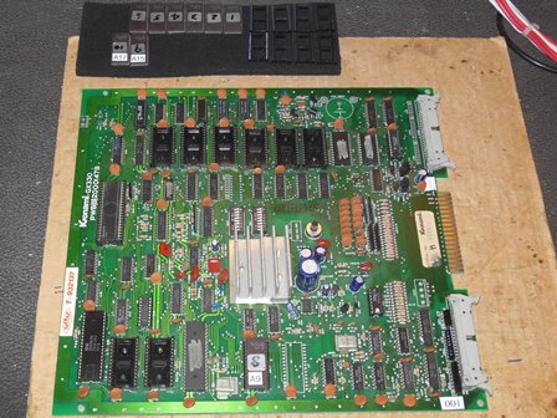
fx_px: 692
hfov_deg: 43.9
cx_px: 278
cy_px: 209
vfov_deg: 33.6
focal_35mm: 43
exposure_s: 1/30
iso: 200
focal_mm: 7.7
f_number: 3.8
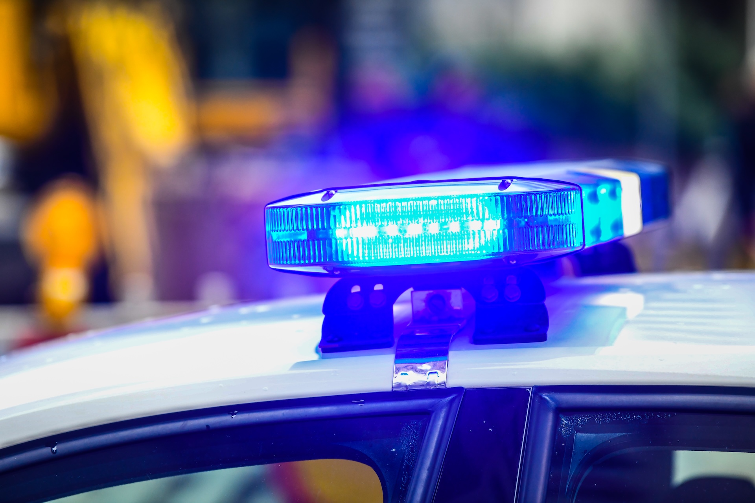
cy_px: 252
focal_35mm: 200
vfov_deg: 6.9
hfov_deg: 10.3
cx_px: 378
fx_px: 4194
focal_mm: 200
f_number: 4
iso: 1600
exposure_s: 1/500
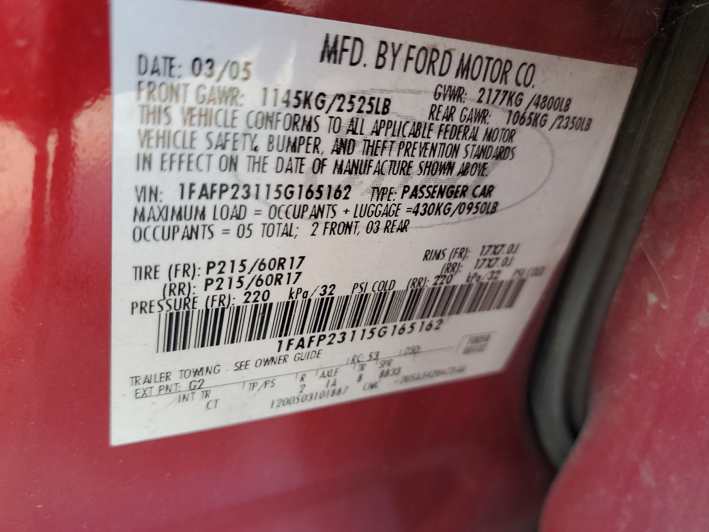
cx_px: 354
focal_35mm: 26
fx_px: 533
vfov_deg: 53.1
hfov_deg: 67.3
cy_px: 266
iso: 52
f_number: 1.5
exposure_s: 1/60.2
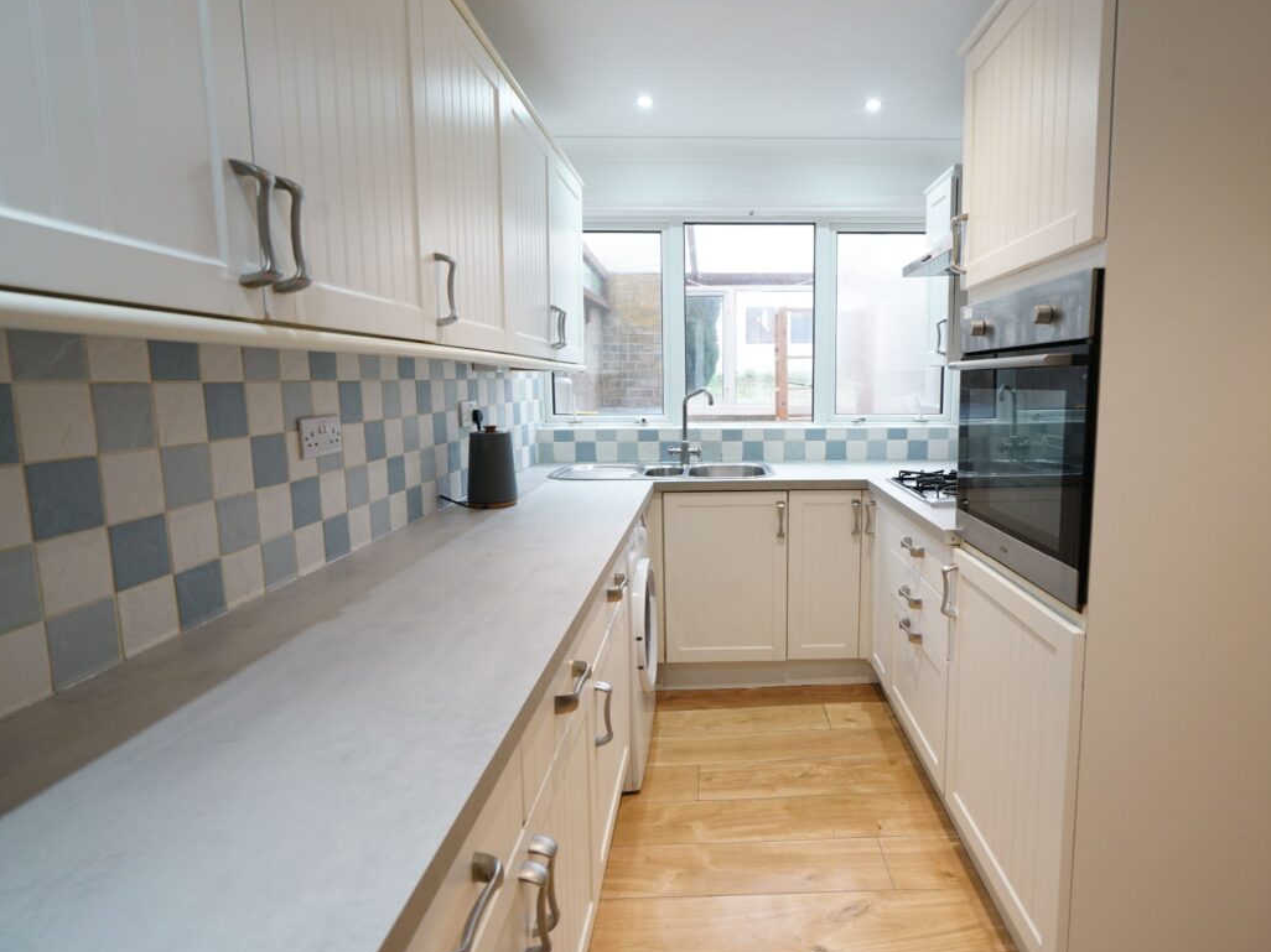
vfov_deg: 71.6
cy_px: 464
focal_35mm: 18
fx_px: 661
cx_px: 742
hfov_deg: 87.0
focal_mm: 16
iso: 500
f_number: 5.6
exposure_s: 1/20
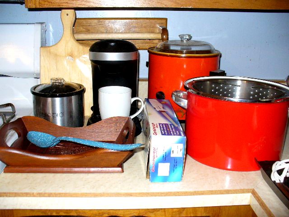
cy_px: 108
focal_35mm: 37
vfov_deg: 38.7
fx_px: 309
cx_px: 144
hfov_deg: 50.1
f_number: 2.8
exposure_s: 1/30
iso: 100
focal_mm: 6.1
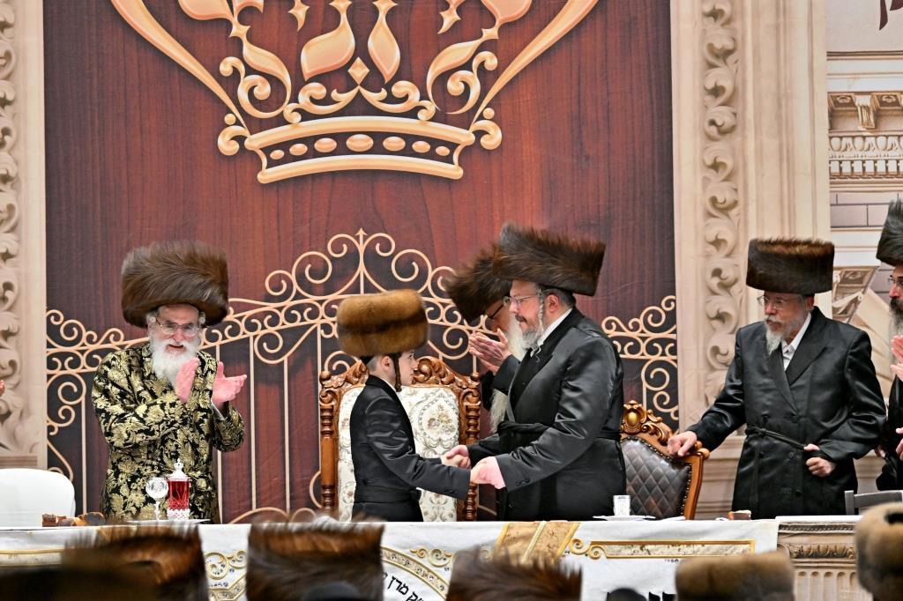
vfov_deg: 6.8
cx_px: 452
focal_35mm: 202
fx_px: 5065
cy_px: 300
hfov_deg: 10.2
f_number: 2.8
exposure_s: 1/250
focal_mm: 135
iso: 250
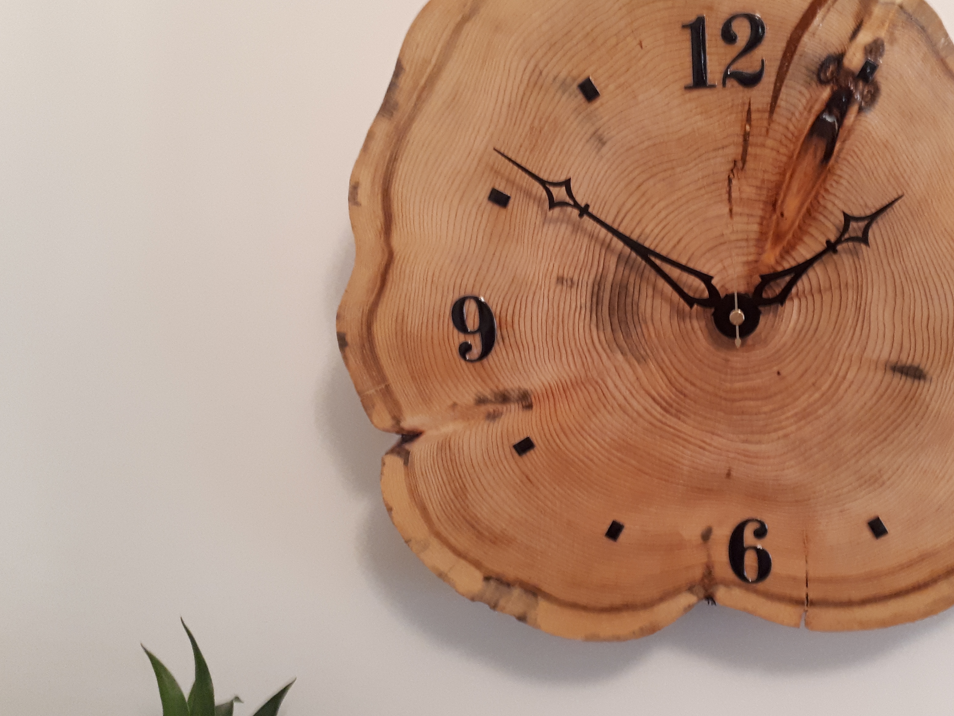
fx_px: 1102
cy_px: 328
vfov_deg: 35.9
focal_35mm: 40
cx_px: 660
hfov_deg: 45.8
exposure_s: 1/15
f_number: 1.9
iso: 320
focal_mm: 3.6
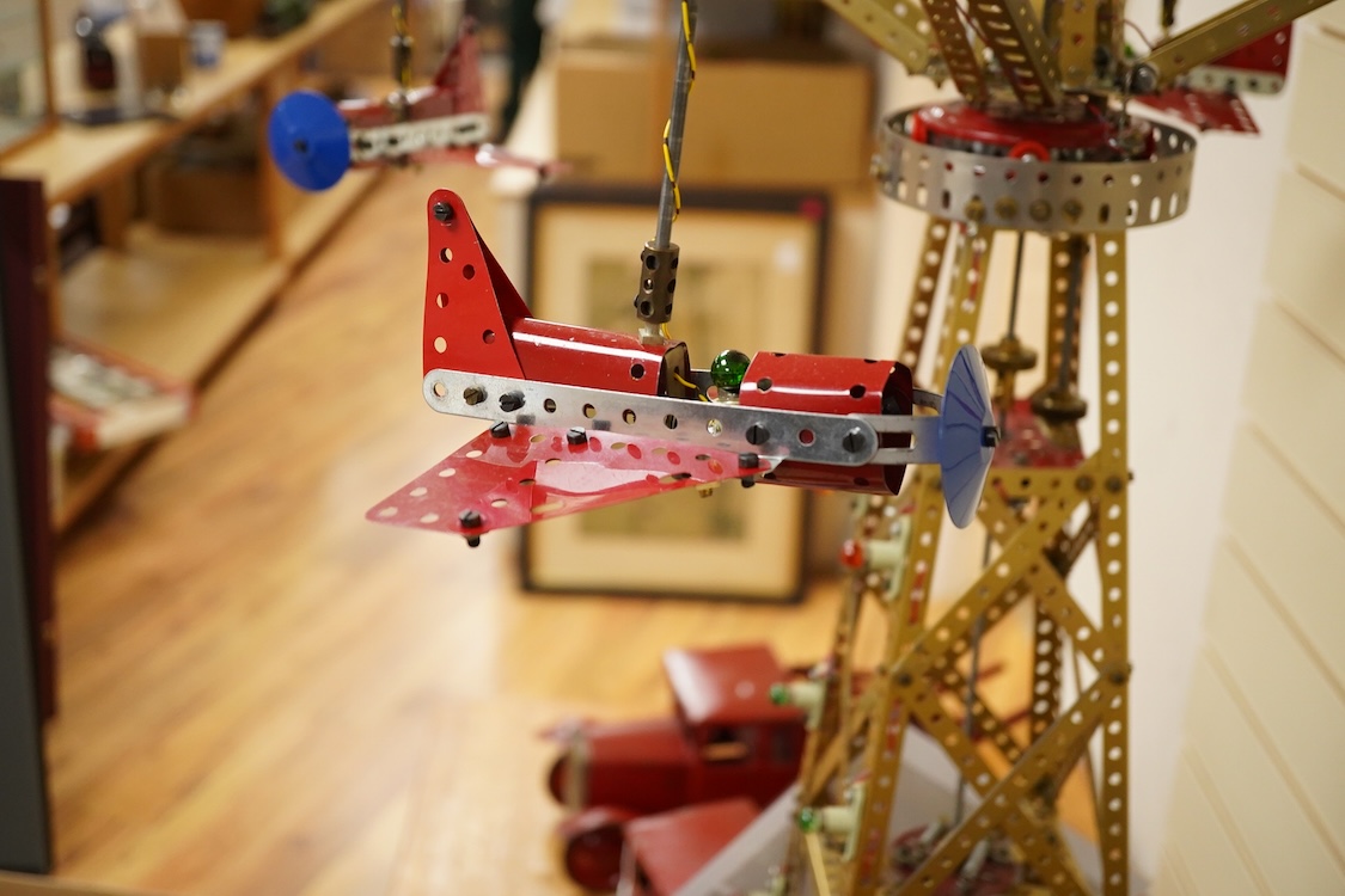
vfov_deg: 29.9
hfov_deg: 43.6
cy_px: 448
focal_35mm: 45
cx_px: 672
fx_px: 1681
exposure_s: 1/200
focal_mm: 30
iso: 2000
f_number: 5
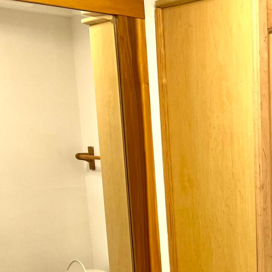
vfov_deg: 24.0
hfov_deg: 22.8
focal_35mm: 68
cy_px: 284
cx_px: 347
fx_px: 605
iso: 80
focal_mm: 5.7
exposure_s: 1/120
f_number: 1.5
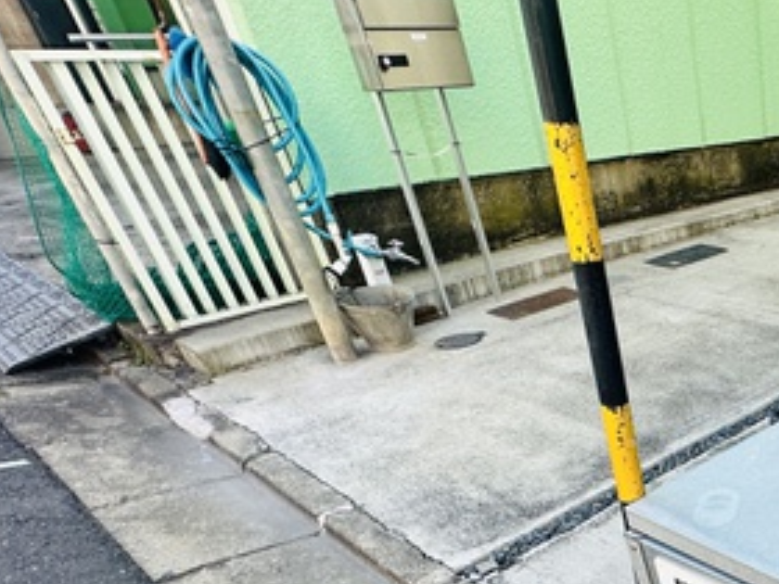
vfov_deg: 35.8
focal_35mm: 35
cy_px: 613
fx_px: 788
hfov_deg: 40.3
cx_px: 893
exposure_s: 1/251
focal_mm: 2.22
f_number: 2.2
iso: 40
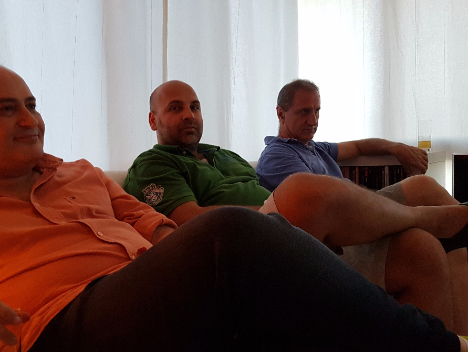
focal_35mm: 35
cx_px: 211
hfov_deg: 52.5
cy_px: 202
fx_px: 473
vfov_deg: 40.6
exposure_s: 1/11
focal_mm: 4.2
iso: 250
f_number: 1.7
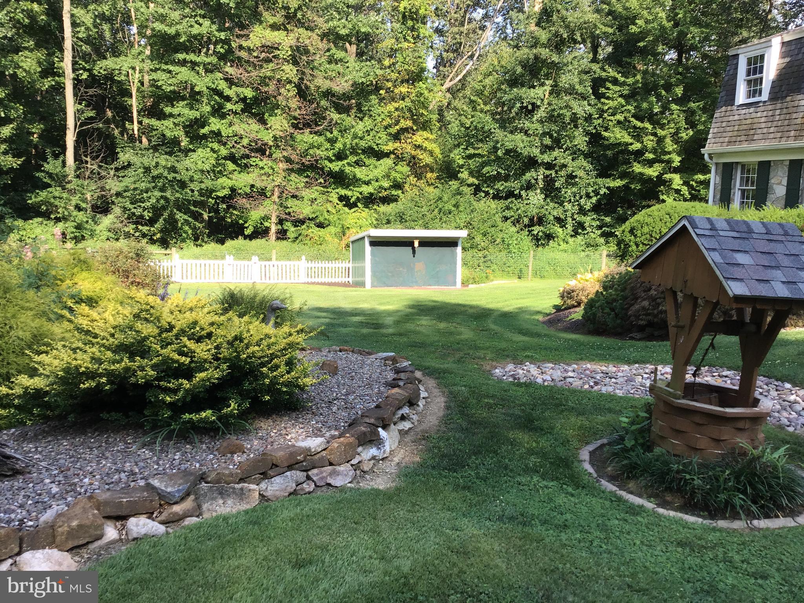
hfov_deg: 58.4
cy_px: 302
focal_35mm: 31
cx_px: 402
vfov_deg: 45.4
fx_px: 720
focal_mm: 3.3
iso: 25
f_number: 2.4
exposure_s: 1/289
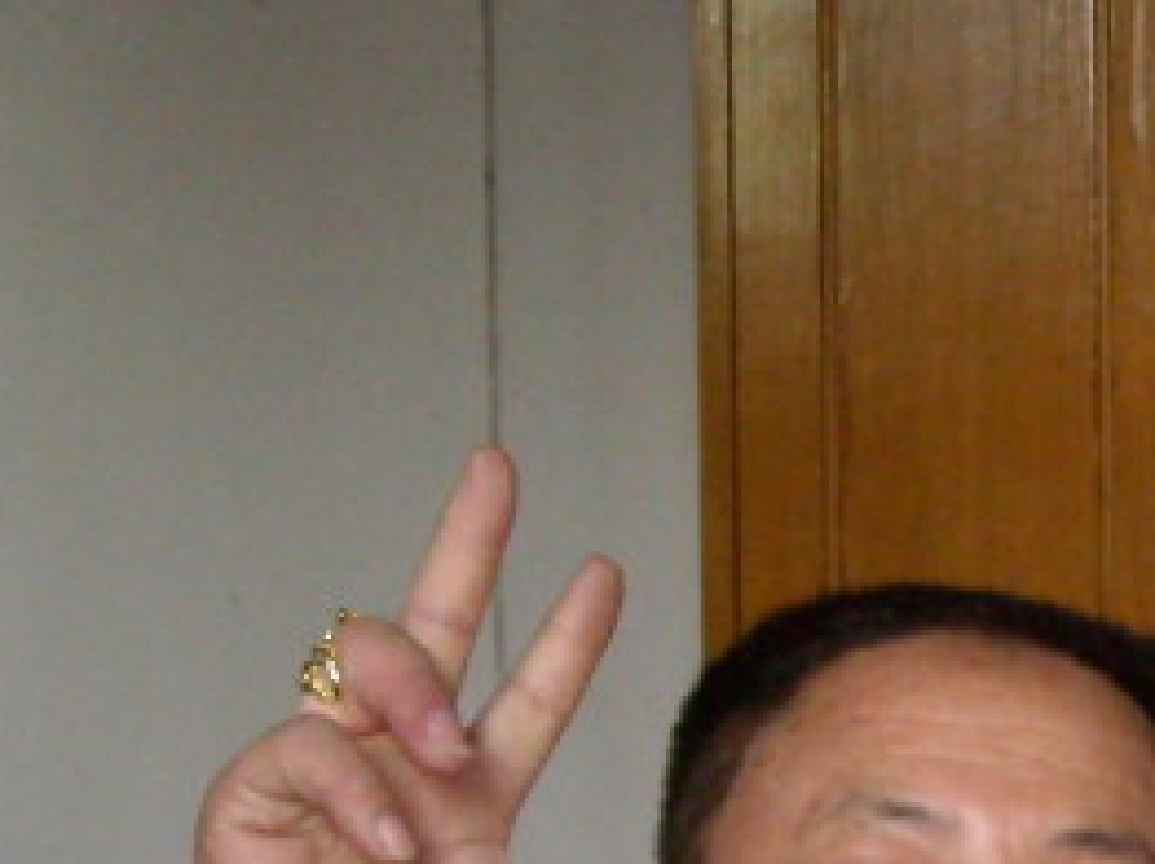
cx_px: 1486
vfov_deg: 10.6
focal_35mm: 137
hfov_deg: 13.9
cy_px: 1151
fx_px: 4567
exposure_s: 1/60
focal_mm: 5.7
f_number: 2.8
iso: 383
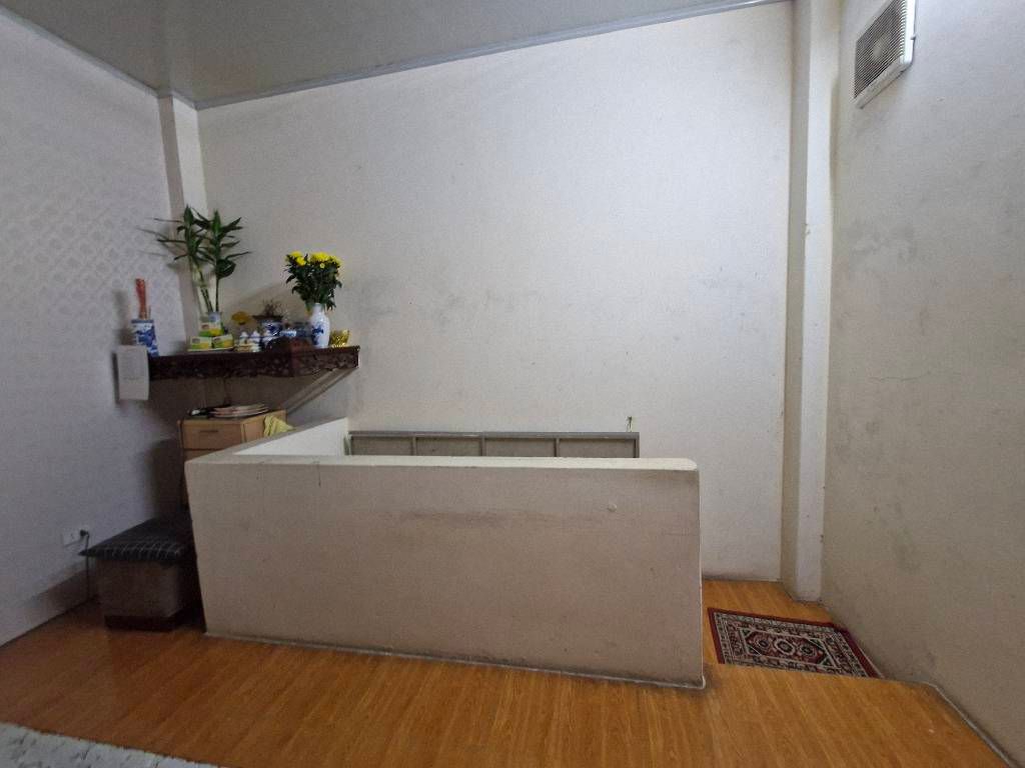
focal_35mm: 13
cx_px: 512
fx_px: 385
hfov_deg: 106.2
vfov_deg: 89.9
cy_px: 384
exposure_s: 1/33
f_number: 2.2
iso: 500
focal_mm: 1.74
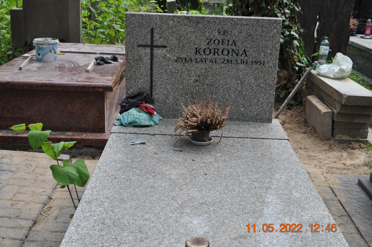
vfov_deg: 28.0
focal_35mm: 48
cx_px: 186
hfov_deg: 41.2
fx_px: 495
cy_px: 124
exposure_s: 1/200
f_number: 7.1
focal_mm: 32
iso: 200
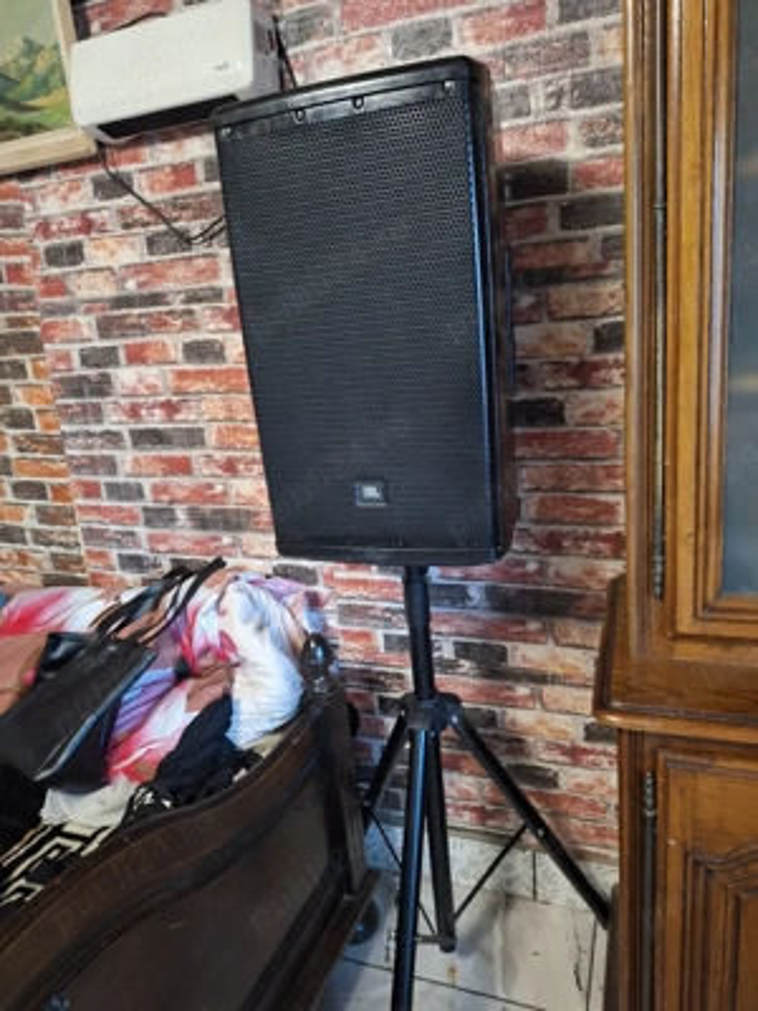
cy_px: 506
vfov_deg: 73.9
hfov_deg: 58.9
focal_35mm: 23
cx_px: 379
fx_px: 672
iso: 320
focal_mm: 5.54
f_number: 1.8
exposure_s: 1/25
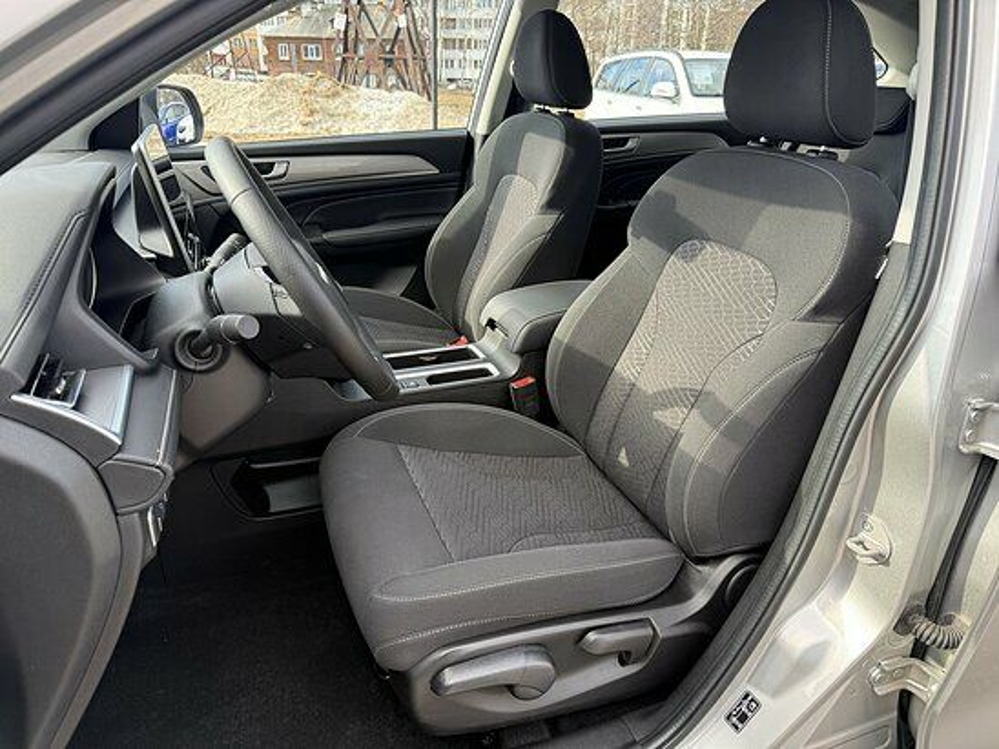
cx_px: 500
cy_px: 374
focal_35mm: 24
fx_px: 693
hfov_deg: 71.6
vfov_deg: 56.8
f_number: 1.78
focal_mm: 6.76
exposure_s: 1/280
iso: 100
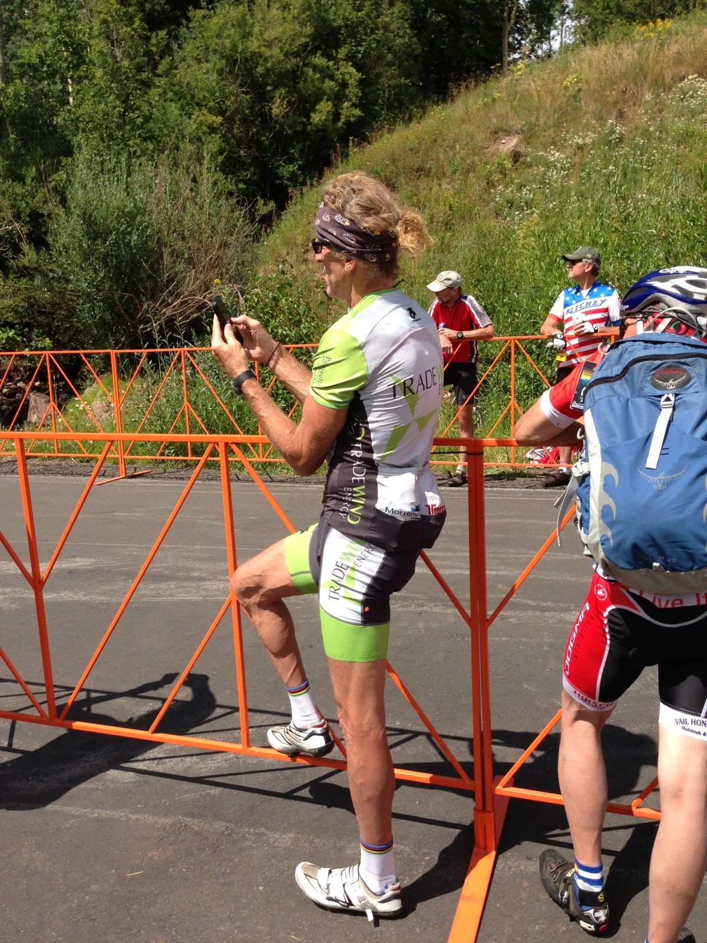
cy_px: 472
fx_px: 899
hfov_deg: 42.9
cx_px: 354
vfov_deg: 55.4
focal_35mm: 33
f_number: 2.4
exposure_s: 1/1178
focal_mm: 4.13
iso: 50
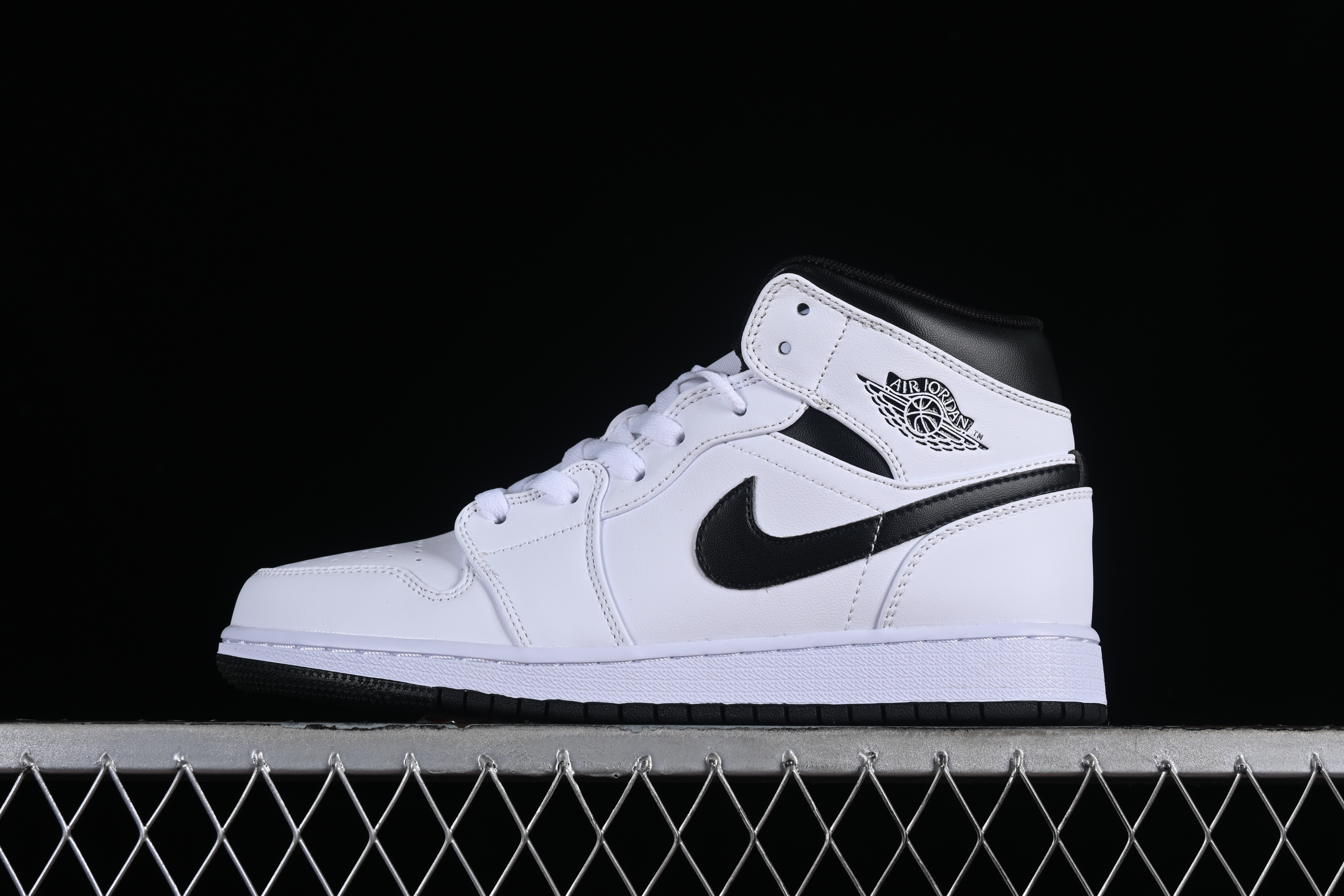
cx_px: 672
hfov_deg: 27.0
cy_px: 448
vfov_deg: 18.2
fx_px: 2800
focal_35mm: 75
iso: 160
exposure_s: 1/125
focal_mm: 50
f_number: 8
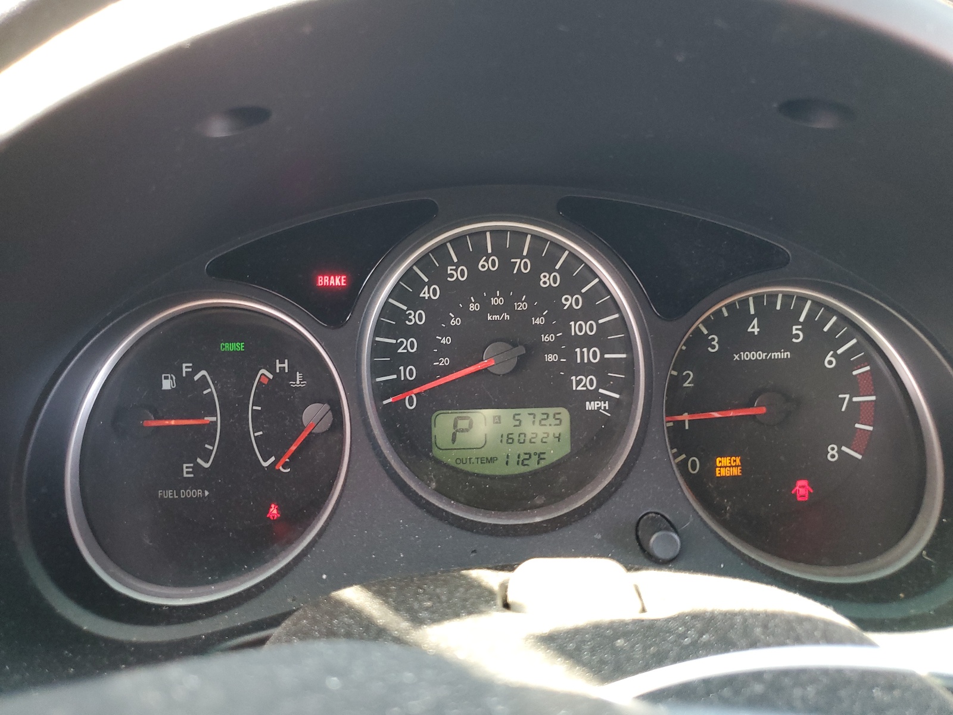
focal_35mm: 26
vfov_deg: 53.1
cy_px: 358
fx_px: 716
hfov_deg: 67.3
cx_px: 476
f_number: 1.5
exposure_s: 1/60.2
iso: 131
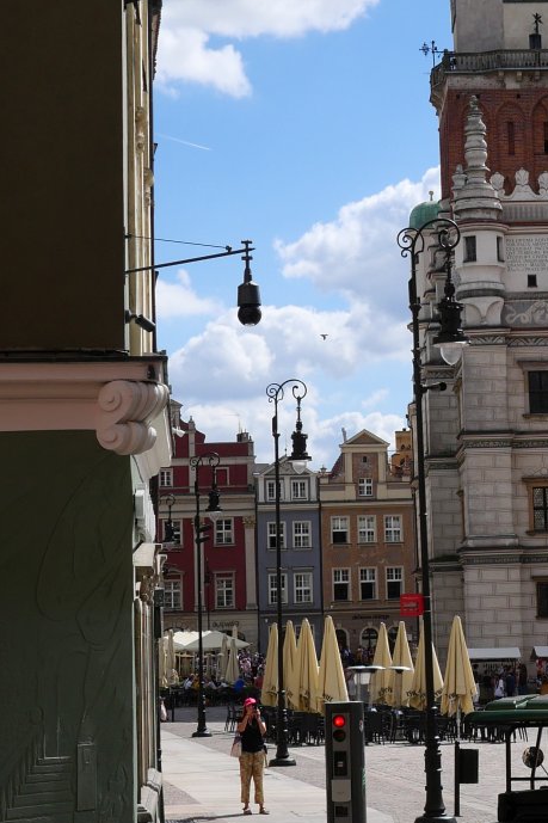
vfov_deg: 23.3
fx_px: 1987
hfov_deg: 15.5
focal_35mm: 87
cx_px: 495
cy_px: 305
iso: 200
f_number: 6.3
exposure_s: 1/1000
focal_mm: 15
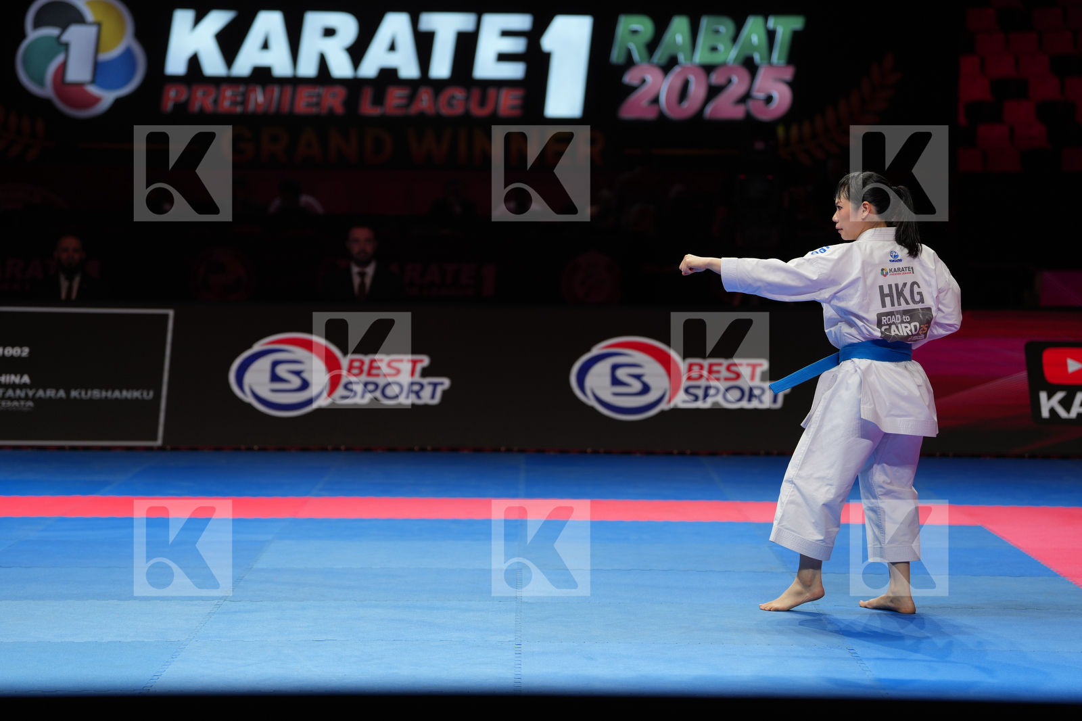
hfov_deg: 20.6
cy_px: 360
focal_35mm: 99
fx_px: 2975
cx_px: 541
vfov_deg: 13.8
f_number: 2.8
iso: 250
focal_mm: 99
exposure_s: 1/500
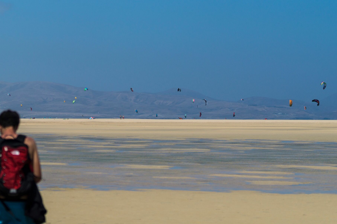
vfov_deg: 8.6
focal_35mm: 159
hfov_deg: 12.9
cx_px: 167
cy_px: 113
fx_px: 1488
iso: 100
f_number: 3.5
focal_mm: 80
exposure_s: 1/4000
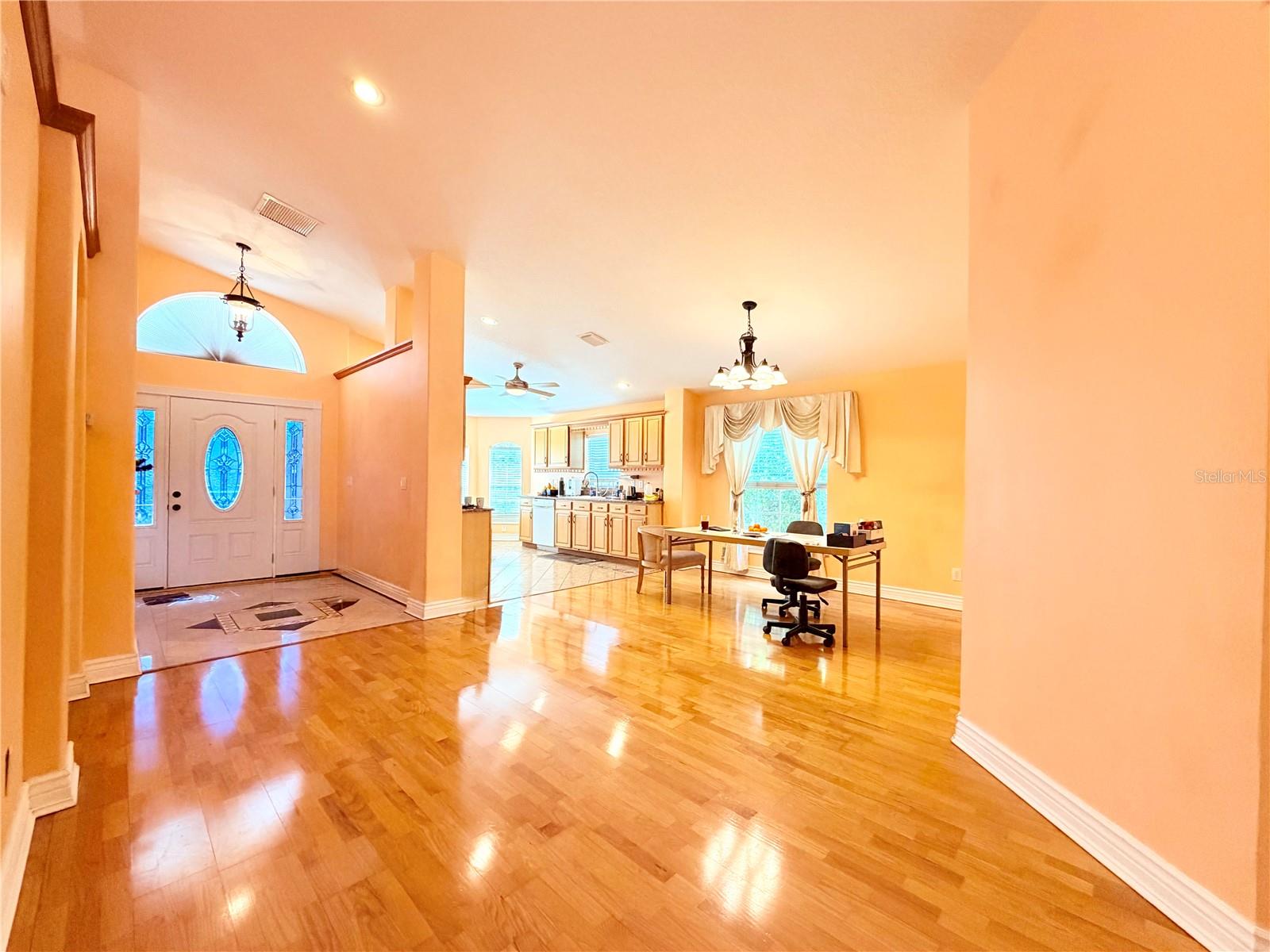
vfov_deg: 85.7
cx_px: 635
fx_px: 514
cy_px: 476
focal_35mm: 14
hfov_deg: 102.1
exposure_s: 1/120
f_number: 2.2
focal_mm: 2.22
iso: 320
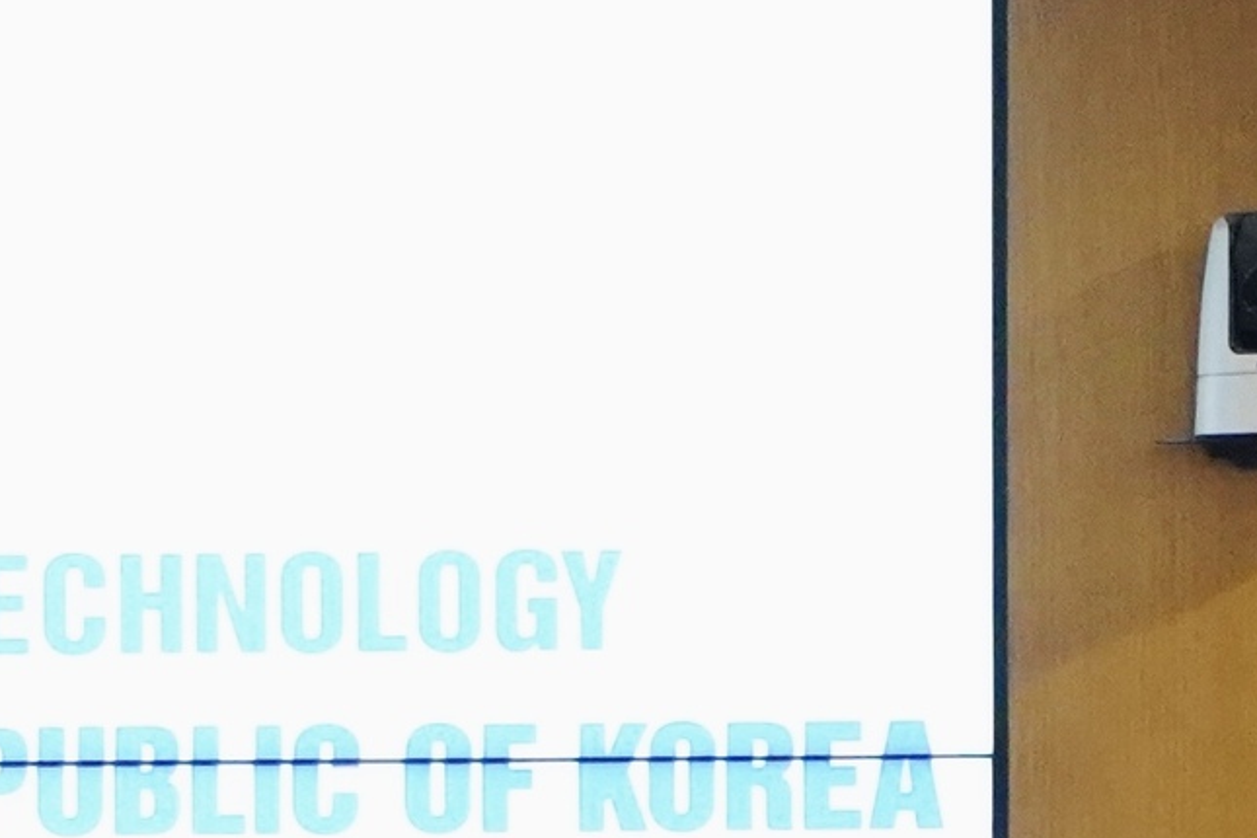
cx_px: -1232
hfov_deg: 4.9
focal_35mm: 417
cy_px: 1372
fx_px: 14559
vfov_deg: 3.3
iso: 10000
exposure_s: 1/500
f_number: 4
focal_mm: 105
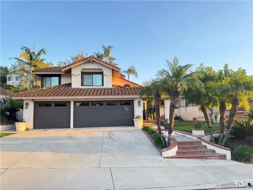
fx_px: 175
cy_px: 95
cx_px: 126
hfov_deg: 71.6
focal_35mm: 24
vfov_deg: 56.8
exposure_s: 1/233
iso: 80
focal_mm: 6.76
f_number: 1.78
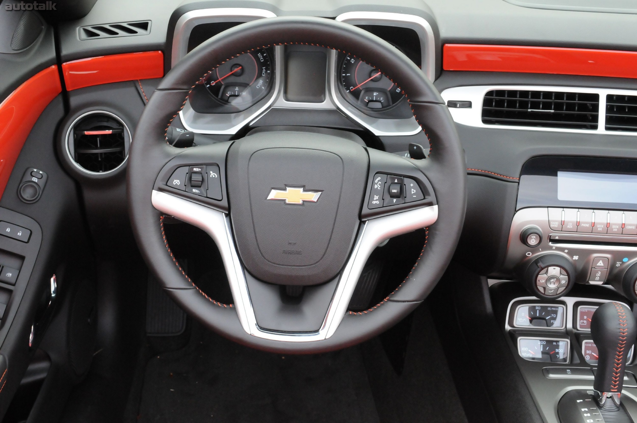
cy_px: 212
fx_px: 848
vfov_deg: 28.0
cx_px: 318
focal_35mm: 48
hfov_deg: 41.2
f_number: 10
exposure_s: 1/100
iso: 2000
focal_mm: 32
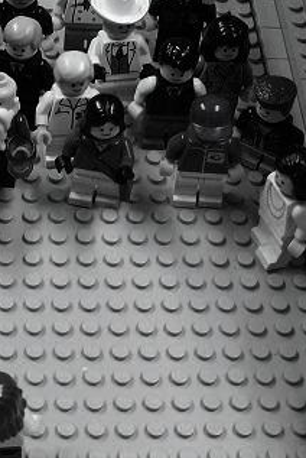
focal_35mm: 82
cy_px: 176
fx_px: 1043
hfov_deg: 16.4
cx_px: 14
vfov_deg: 24.7
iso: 160
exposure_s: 1/40
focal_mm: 6
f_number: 2.7
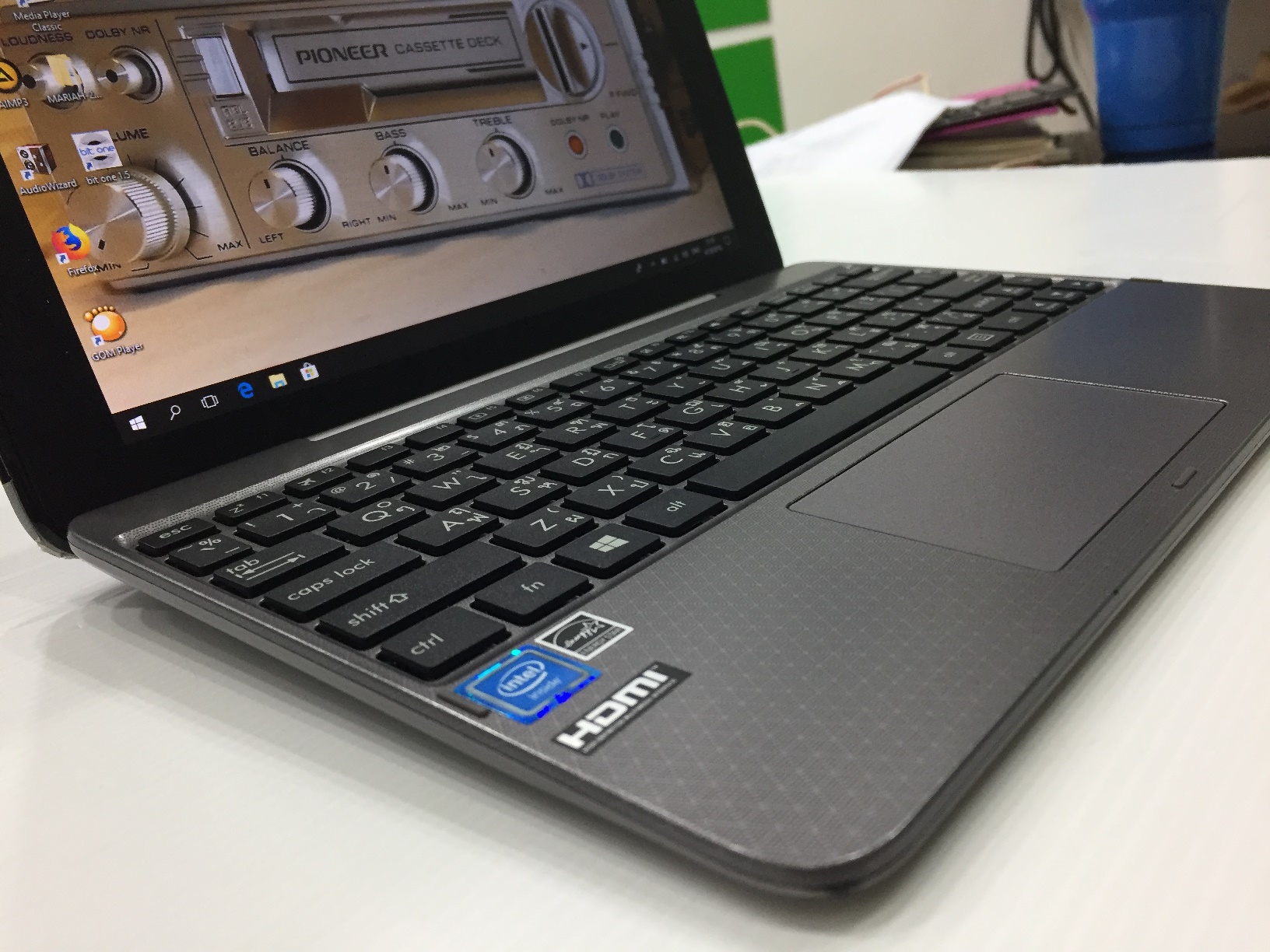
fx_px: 1064
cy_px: 476
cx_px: 635
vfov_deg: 48.2
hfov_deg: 61.7
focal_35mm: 29
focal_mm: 4.15
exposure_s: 1/33
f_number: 2.2
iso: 64
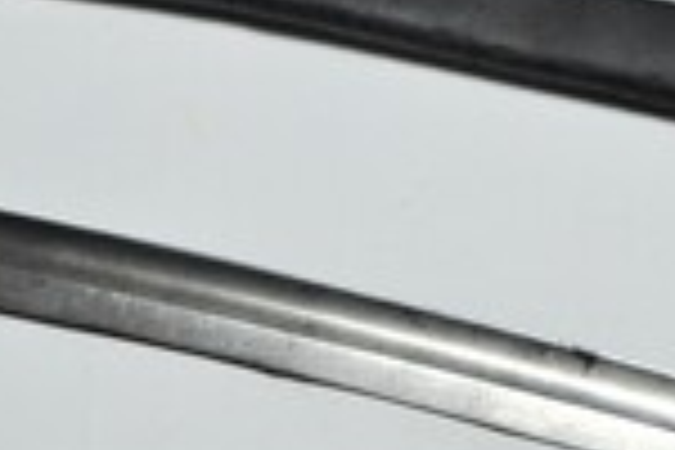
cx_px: 454
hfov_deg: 15.5
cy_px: 266
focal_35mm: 132
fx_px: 2475
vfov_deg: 10.4
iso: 400
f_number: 3.8
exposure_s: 1/50
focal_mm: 22
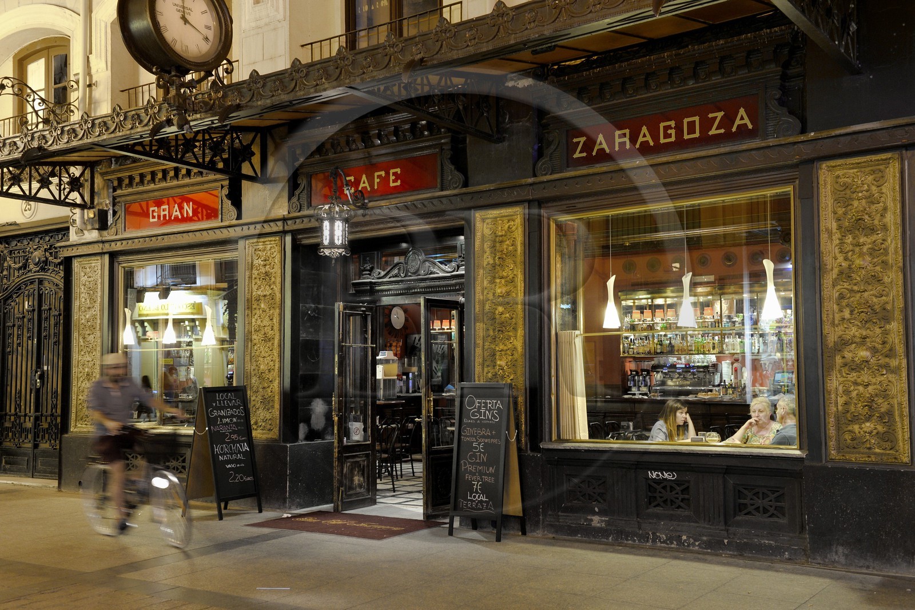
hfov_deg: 50.7
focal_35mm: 38
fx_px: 966
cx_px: 458
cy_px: 305
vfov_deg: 35.0
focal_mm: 38
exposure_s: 1/13
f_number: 4.5
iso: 800
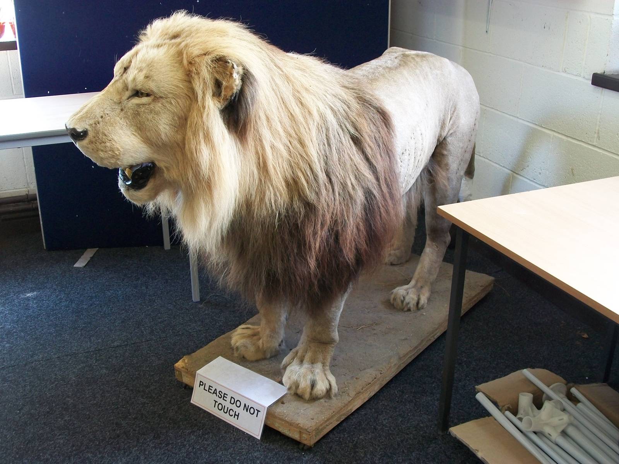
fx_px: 715
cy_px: 232
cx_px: 310
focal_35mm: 40
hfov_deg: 46.8
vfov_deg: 36.0
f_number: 3.2
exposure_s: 1/40
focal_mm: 7.1
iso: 157
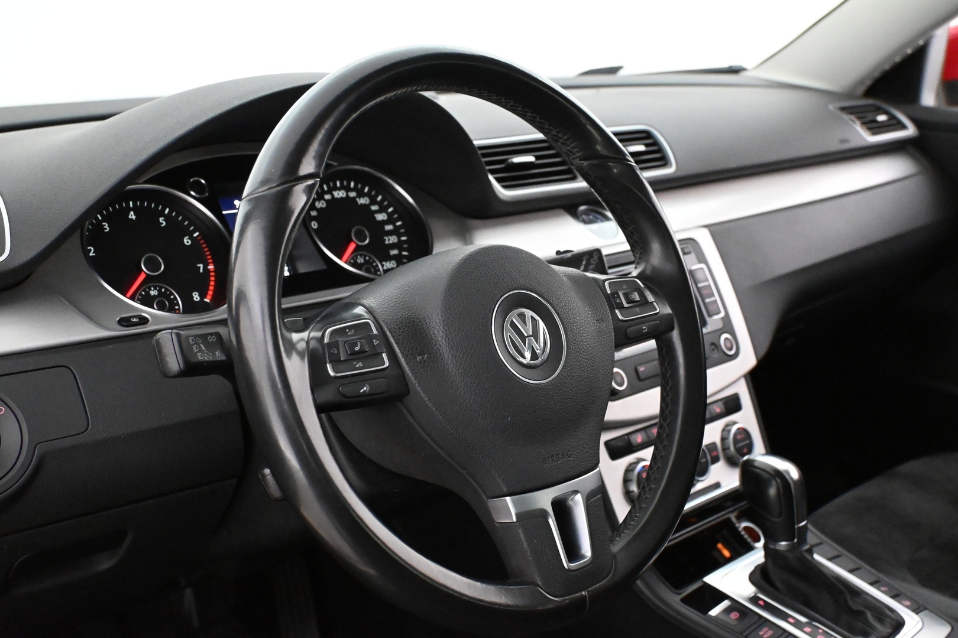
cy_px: 319
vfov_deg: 32.4
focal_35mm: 41
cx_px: 479
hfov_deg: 47.2
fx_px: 1098
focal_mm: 27.5
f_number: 4.5
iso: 9000
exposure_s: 1/60
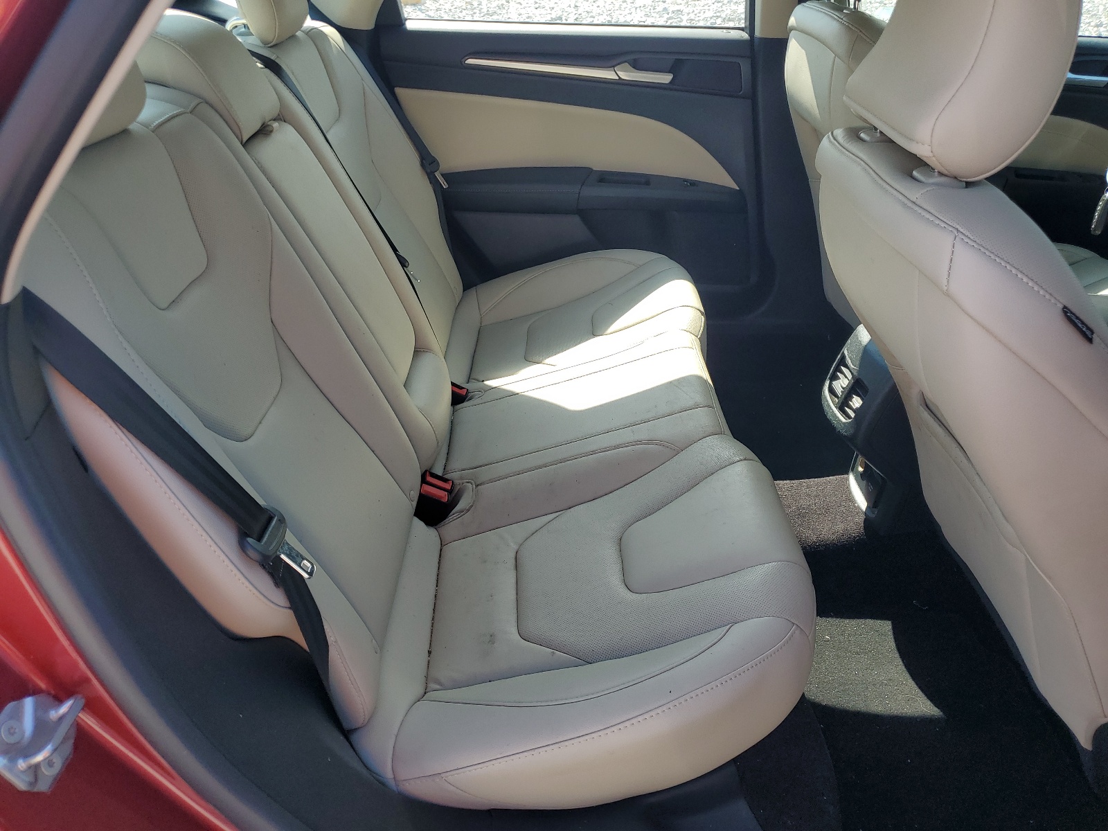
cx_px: 554
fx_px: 832
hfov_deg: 67.3
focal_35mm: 26
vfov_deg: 53.1
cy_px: 416
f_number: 1.5
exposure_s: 1/667
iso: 50
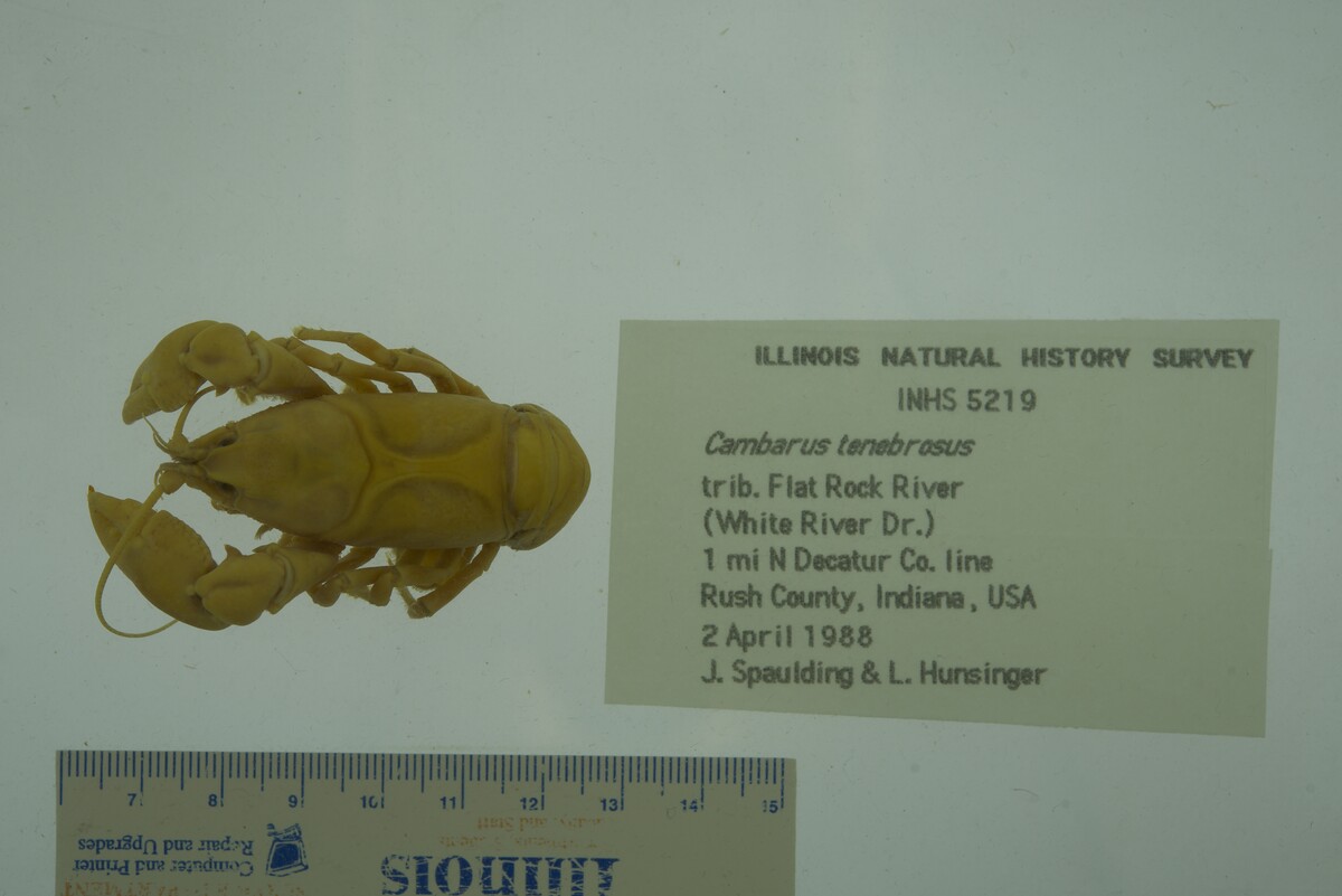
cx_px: 671
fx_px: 2237
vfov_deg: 22.6
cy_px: 448
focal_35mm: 60
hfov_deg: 33.4
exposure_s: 1/100
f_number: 9
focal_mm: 60
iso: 50
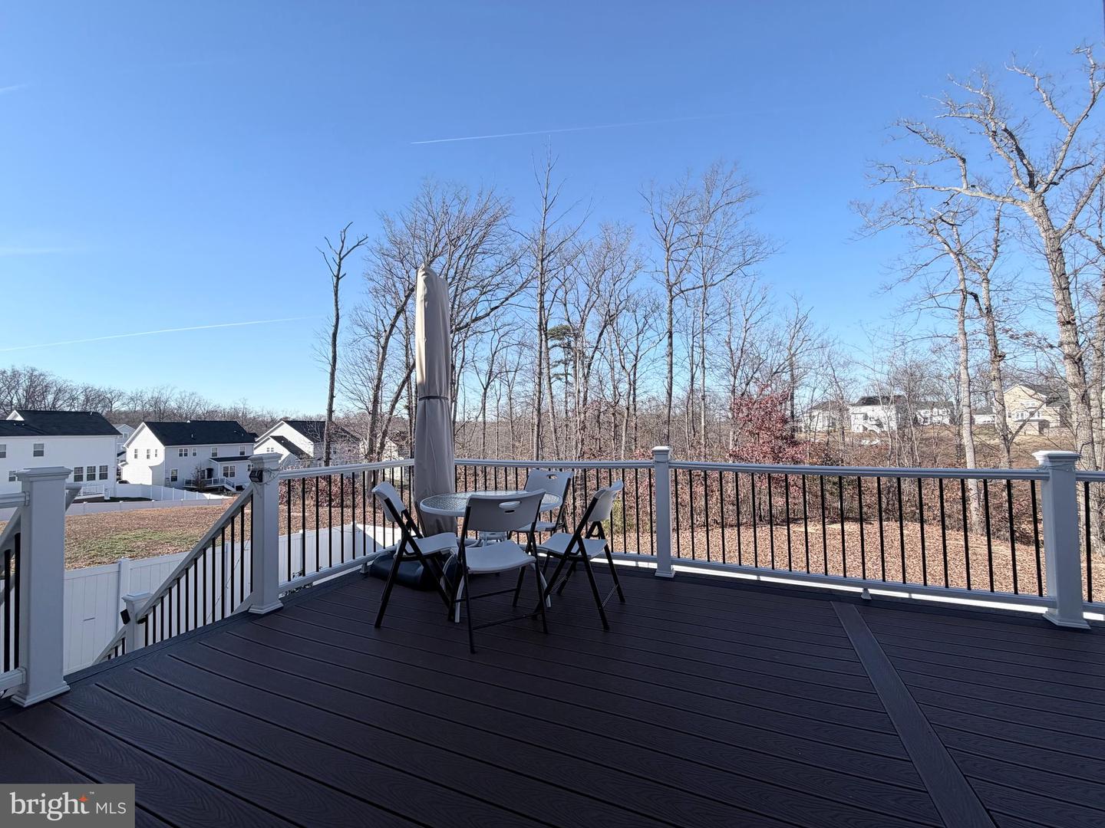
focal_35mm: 14
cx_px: 552
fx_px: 447
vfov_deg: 85.7
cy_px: 414
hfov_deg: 102.1
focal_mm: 2.22
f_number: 2.2
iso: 32
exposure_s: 1/770
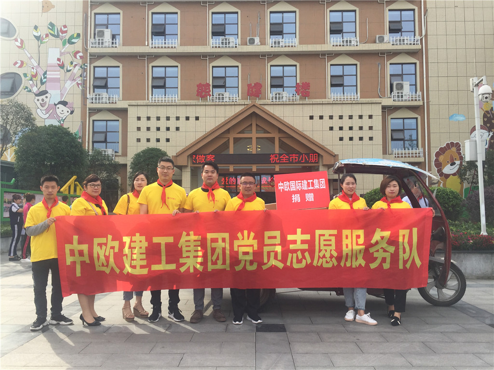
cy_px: 185
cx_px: 247
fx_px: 414
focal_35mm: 29
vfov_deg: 48.2
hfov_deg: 61.7
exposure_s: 1/842
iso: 32
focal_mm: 4.15
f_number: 2.2
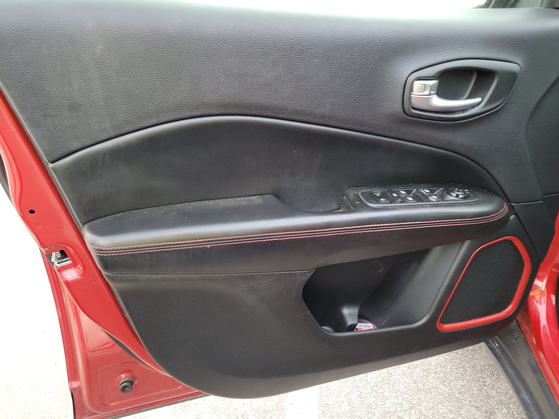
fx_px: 404
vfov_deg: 54.9
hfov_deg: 69.4
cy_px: 211
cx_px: 269
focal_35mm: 25
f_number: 1.8
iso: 332
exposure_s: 1/59
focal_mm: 6.7
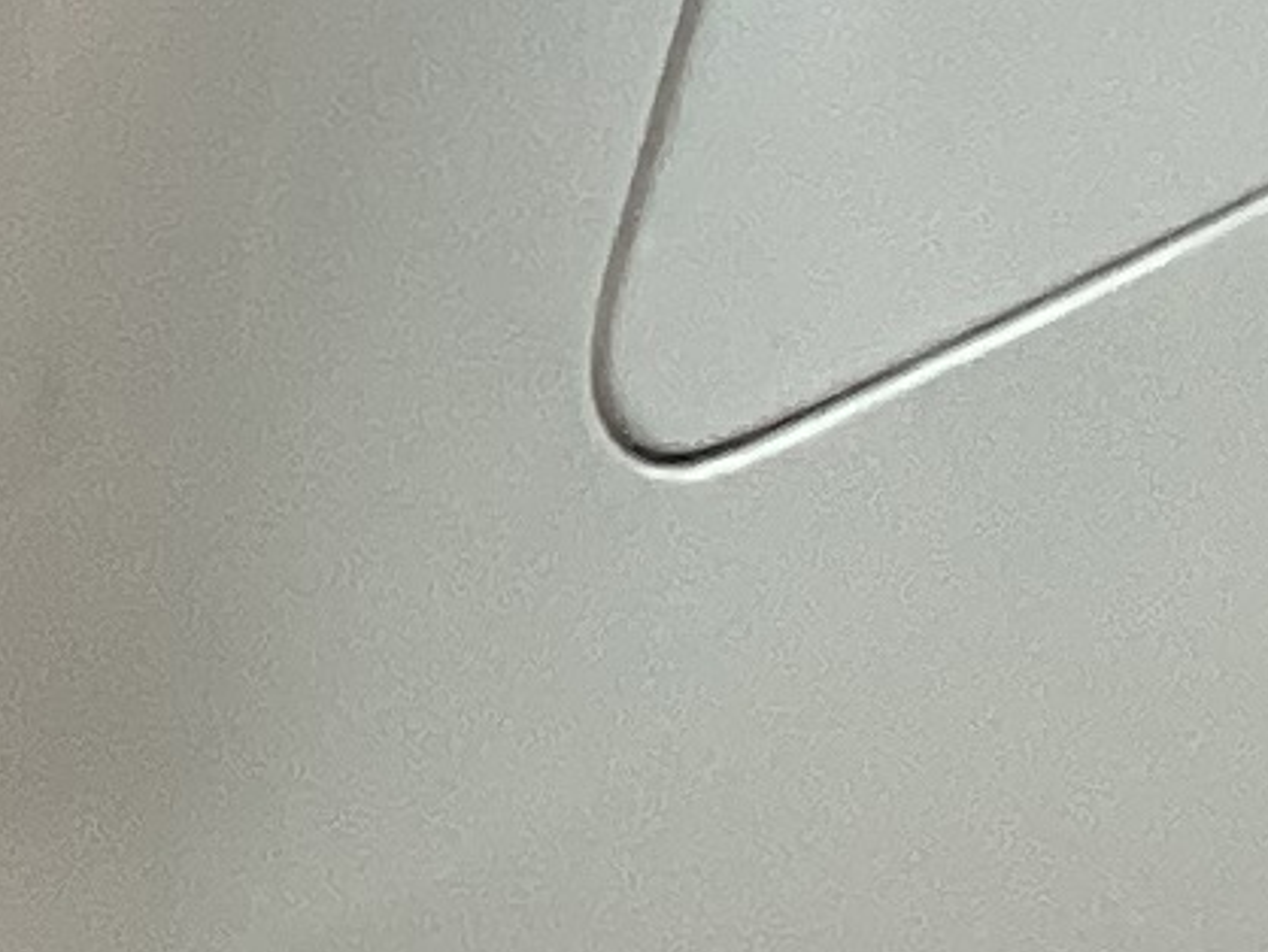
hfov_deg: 8.1
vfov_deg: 6.0
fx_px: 8870
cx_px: -315
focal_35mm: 242
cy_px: -1061
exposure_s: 1/60
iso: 160
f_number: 2.4
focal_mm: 3.3
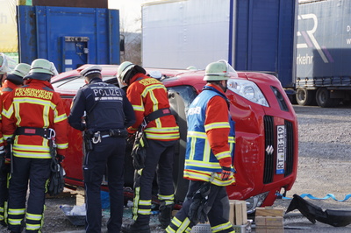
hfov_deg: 19.5
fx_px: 1023
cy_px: 116
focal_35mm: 105
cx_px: 176
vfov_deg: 13.0
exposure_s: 1/160
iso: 100
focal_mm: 70
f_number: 5
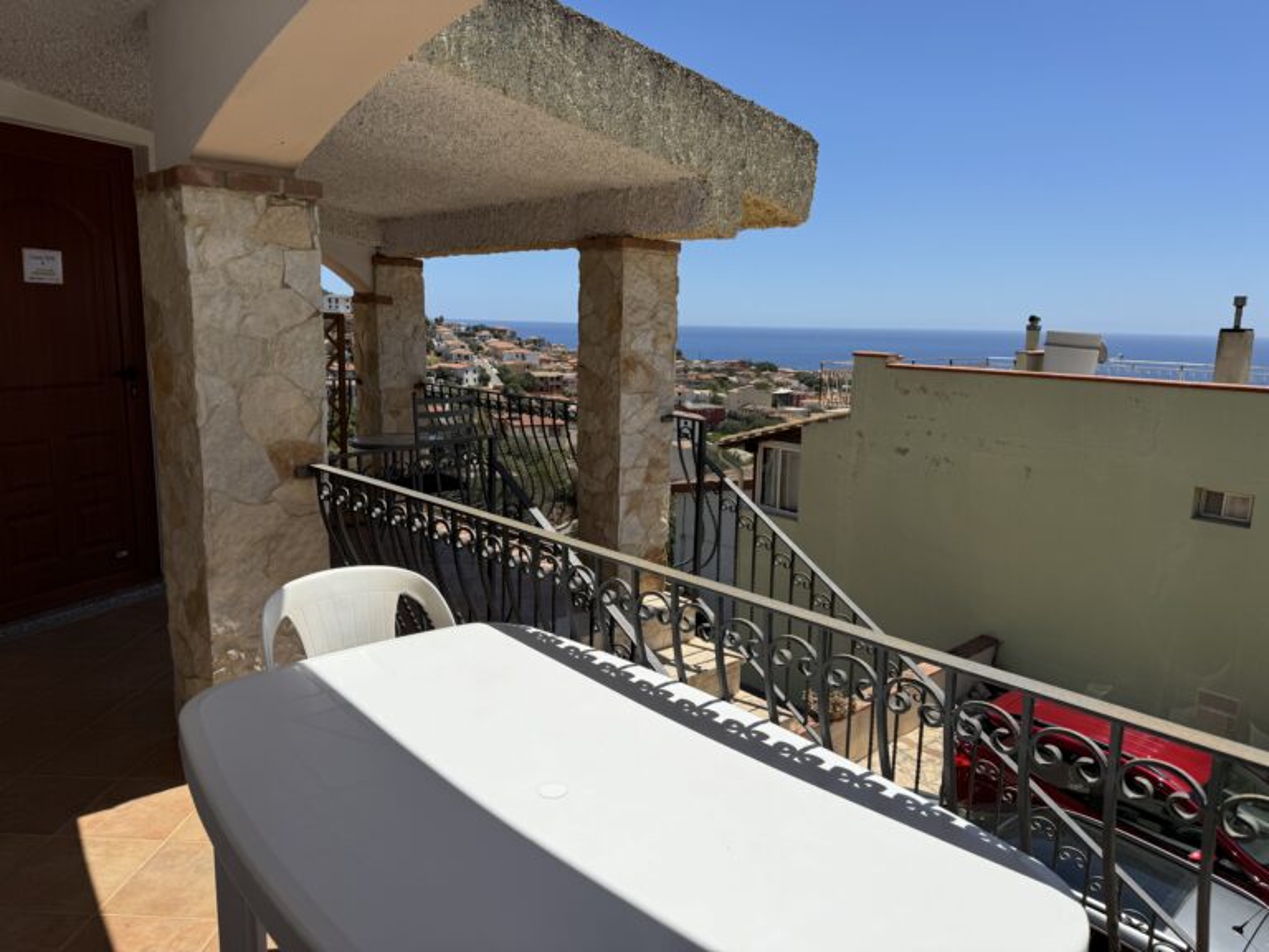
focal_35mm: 24
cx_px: 634
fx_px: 880
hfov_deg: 71.6
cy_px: 476
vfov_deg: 56.8
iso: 80
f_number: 1.78
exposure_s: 1/6410
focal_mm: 6.76
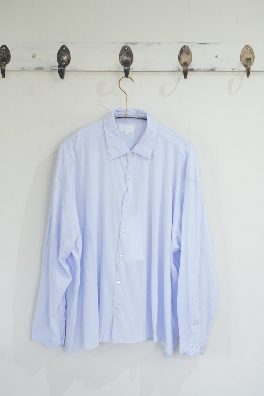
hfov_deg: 22.3
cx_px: 132
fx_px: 671
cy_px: 198
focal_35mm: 61
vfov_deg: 32.9
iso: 800
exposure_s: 1/40
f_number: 8
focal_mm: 61
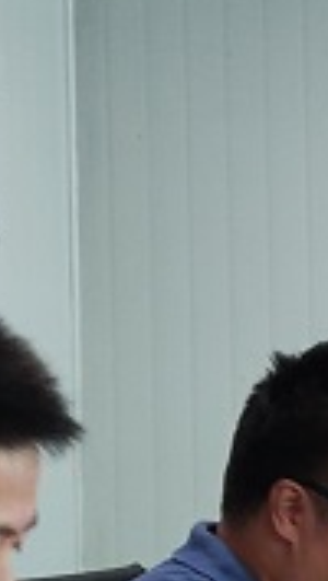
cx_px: 1033
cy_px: 568
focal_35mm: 197
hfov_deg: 5.7
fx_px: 3036
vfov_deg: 10.8
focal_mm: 4.71
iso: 304
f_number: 1.79
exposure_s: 1/50
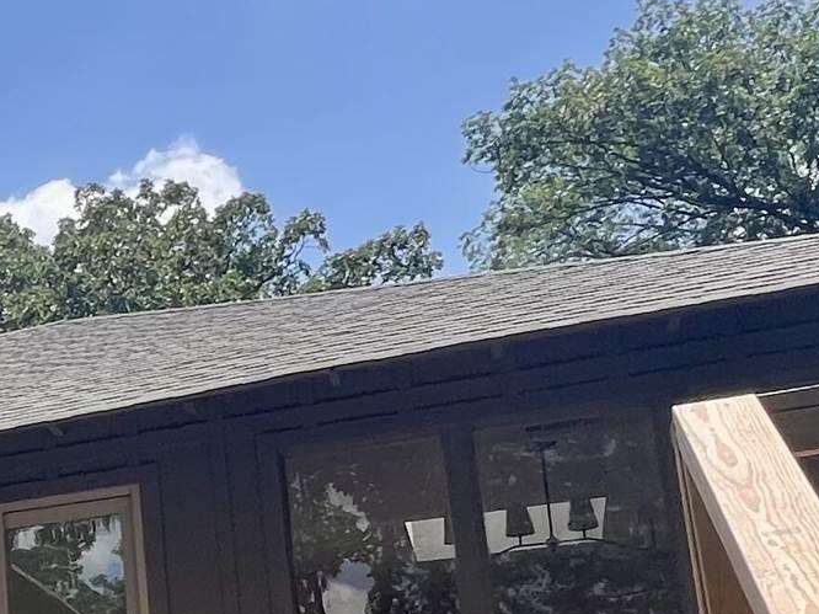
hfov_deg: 23.9
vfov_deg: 23.1
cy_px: 650
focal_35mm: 60
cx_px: -473
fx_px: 1419
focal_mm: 1.57
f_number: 1.8
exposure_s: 1/769
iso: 32
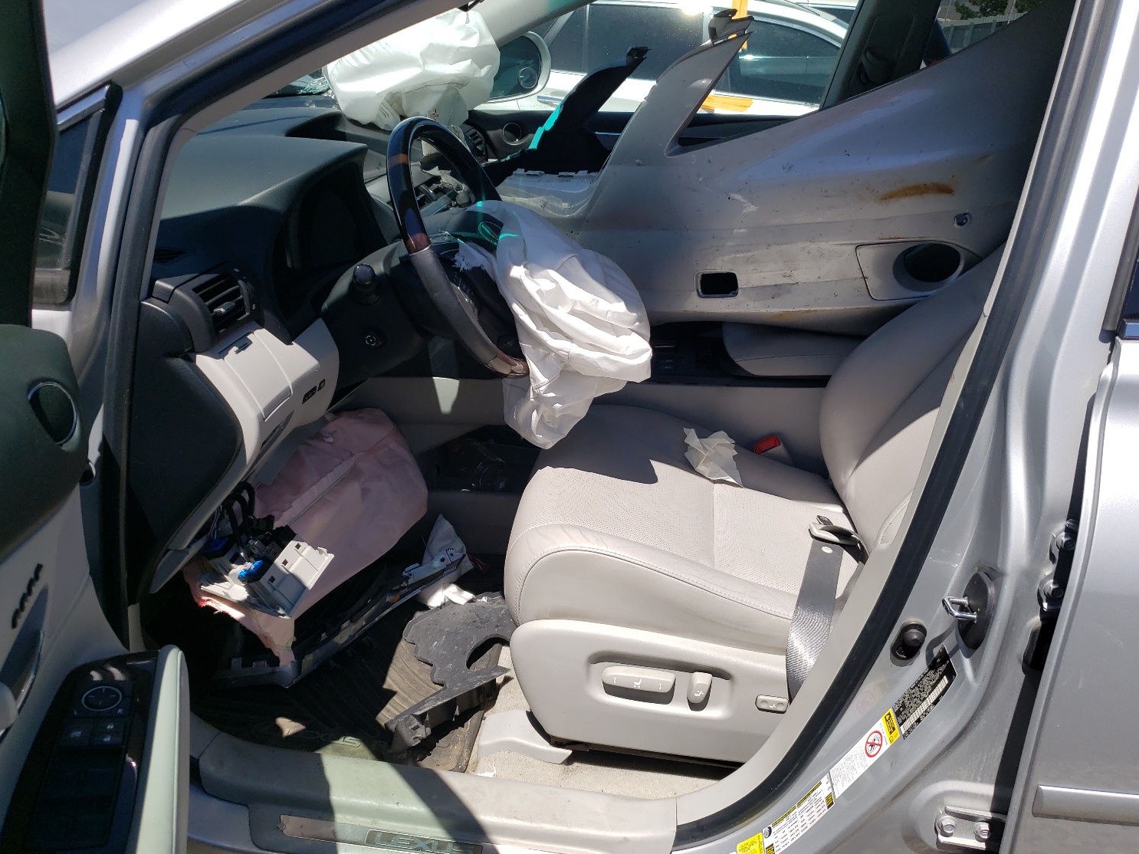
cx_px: 576
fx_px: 921
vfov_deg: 49.7
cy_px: 422
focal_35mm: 28
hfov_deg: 63.5
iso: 50
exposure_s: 1/3333
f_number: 1.5
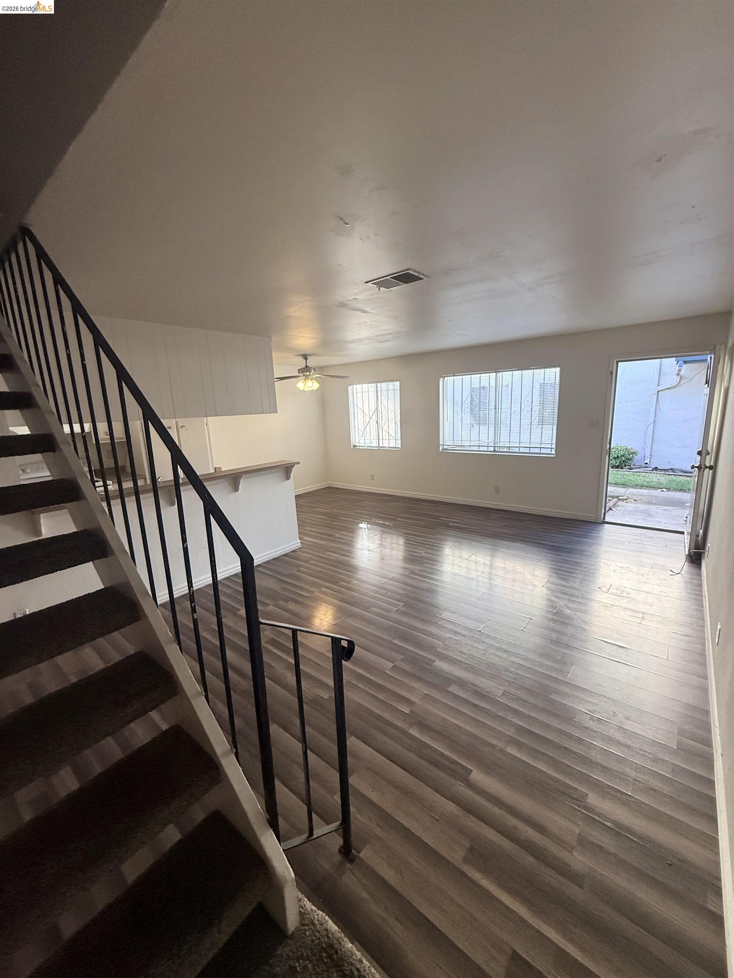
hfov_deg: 85.7
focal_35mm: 14
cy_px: 489
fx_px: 396
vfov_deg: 102.1
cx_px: 367
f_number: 2.2
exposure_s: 1/120
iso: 160
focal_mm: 2.22
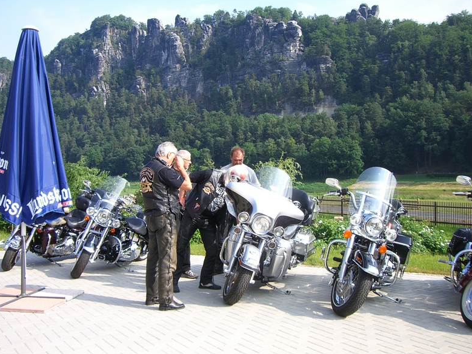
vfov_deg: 36.8
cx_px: 239
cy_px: 178
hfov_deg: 47.8
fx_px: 532
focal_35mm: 39
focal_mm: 6.2
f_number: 4.3
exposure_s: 1/250
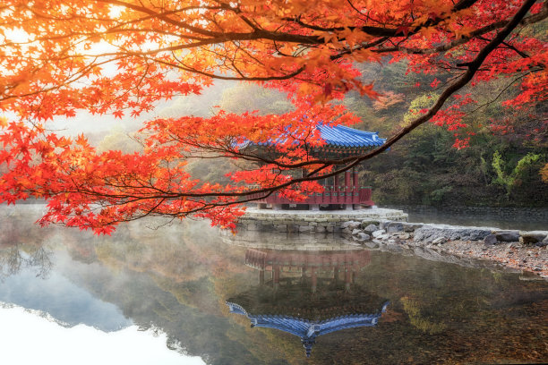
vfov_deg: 37.9
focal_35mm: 35
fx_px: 533
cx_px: 274
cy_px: 182
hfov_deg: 54.4
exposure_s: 1/30
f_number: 8
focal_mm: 35
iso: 200
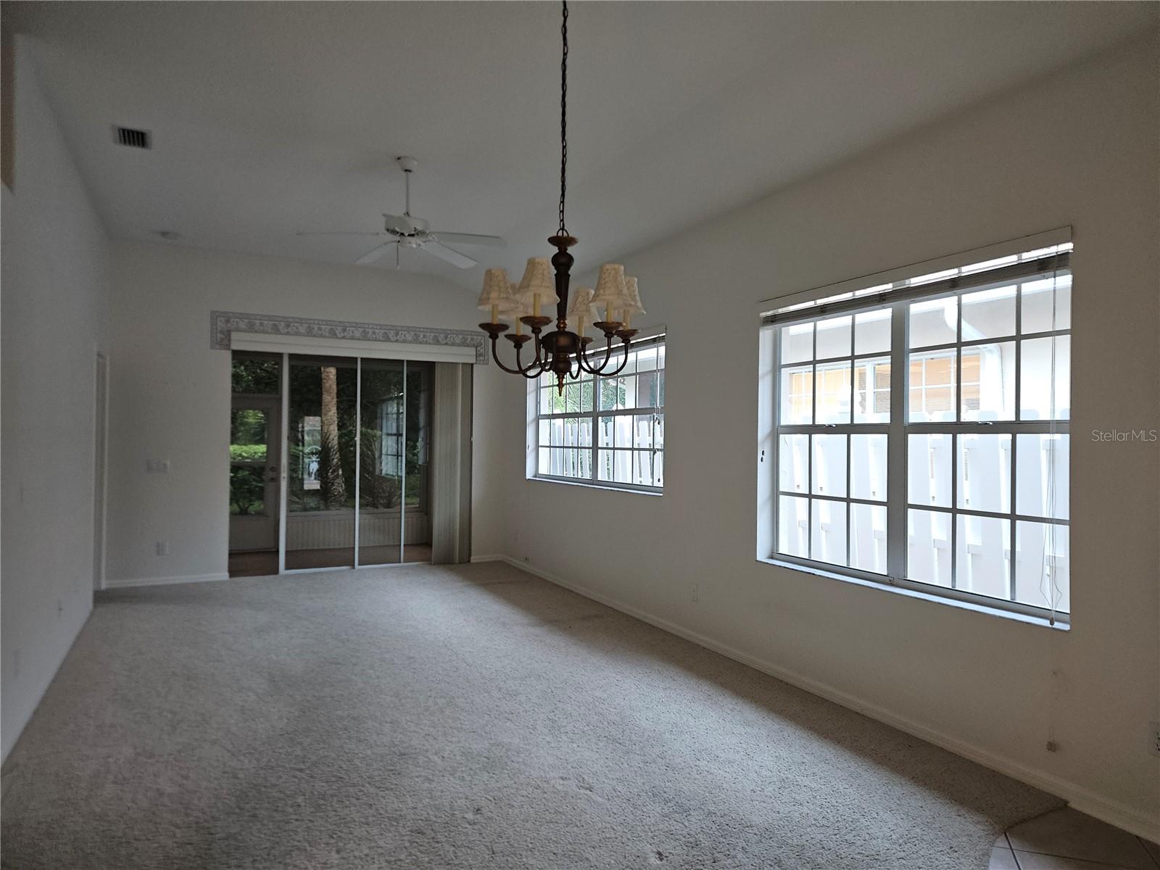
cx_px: 580
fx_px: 771
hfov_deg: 73.9
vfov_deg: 58.9
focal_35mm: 23
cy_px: 435
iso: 250
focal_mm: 5.4
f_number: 1.8
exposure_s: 1/8
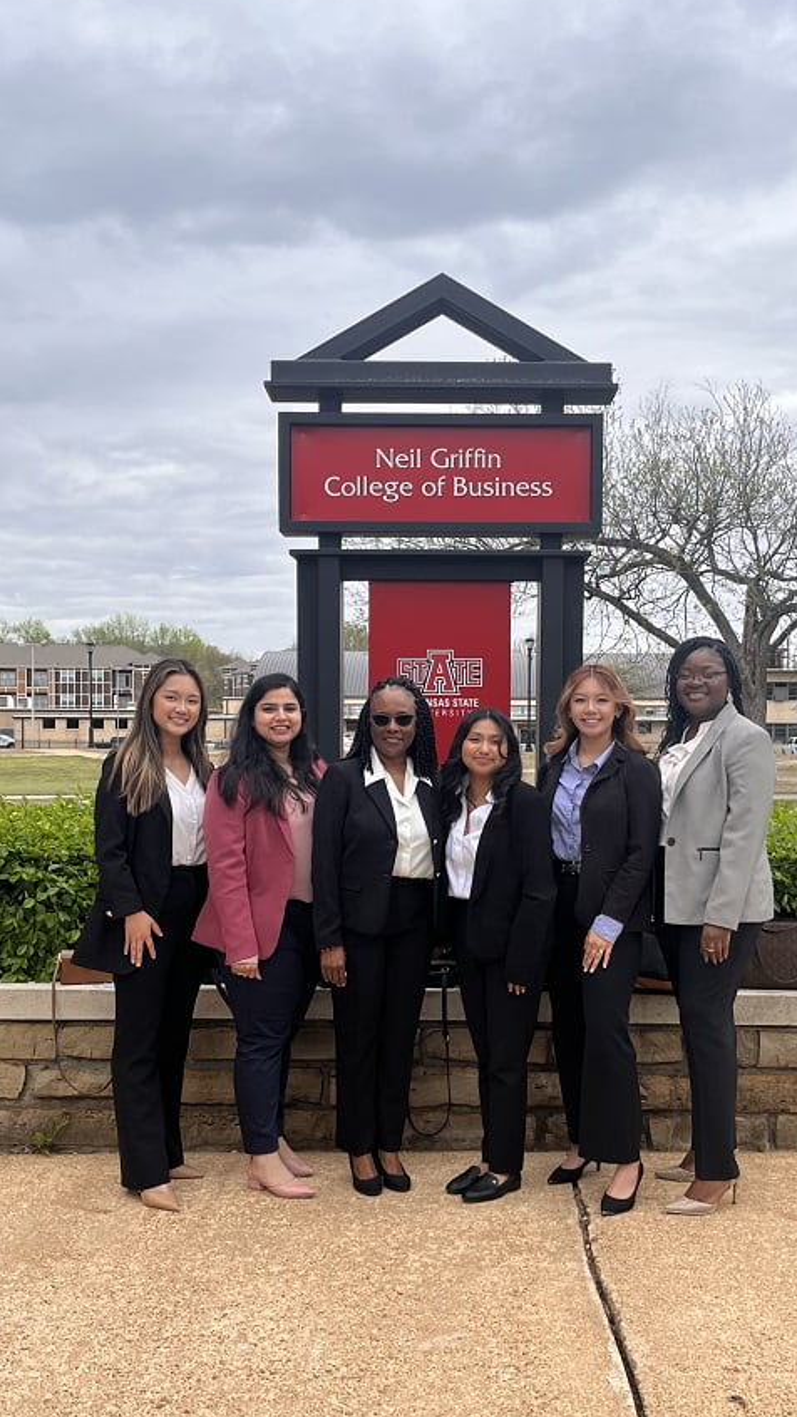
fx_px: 1089
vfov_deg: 66.1
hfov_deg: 40.2
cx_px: 435
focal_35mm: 29
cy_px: 702
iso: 50
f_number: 1.6
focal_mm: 5.1
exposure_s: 1/2268
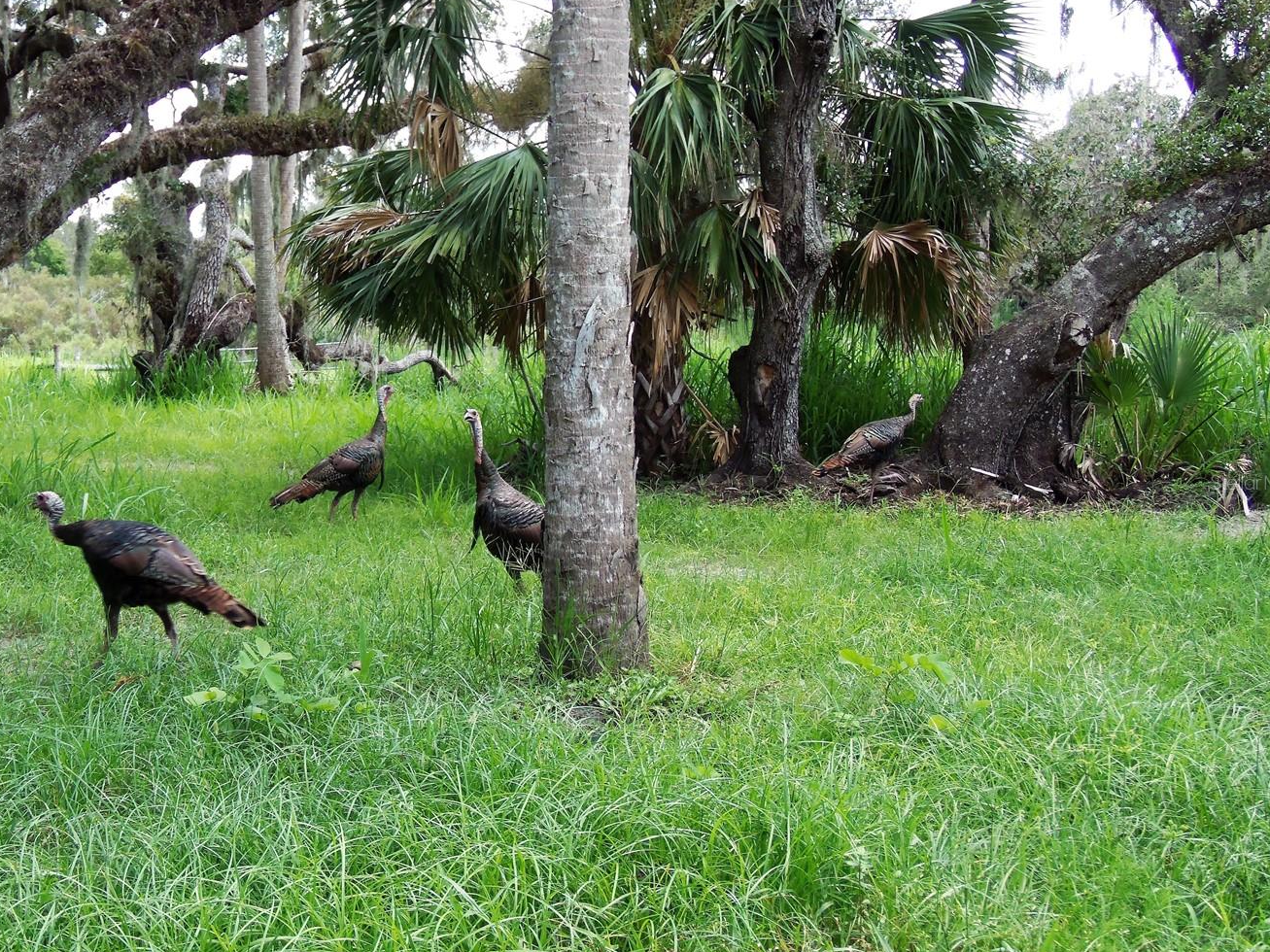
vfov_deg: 24.4
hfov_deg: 32.1
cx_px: 525
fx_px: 2201
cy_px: 482
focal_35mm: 60
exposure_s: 1/60
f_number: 3.8
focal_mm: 8.7
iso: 64
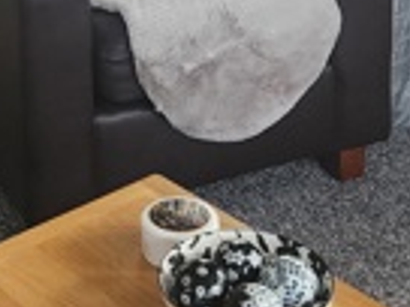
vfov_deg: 11.5
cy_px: -269
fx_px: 1398
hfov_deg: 16.3
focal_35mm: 118
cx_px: -21
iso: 160
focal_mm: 6.4
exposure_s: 1/180
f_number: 1.8
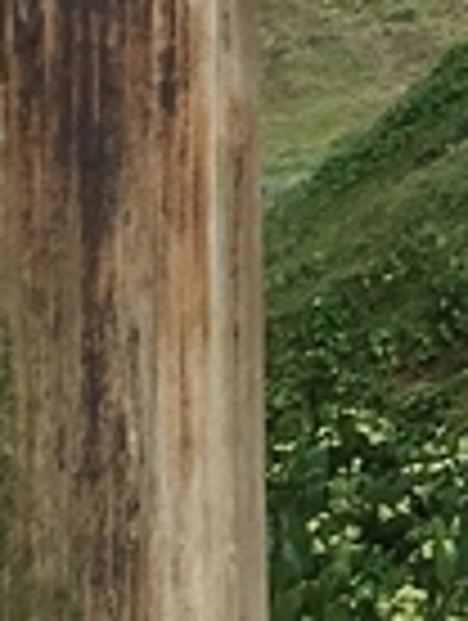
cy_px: 346
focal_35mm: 252
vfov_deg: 7.8
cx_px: 1534
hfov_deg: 5.5
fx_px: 4529
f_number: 2.2
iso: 25
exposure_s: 1/1972
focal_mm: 4.15
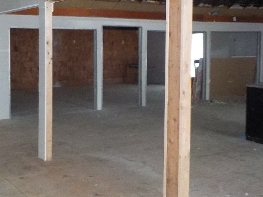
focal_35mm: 51
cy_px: 65
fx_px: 388
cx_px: 76
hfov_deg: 36.9
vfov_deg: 28.4
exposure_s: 1/8
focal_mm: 4.1
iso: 800
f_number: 3.3
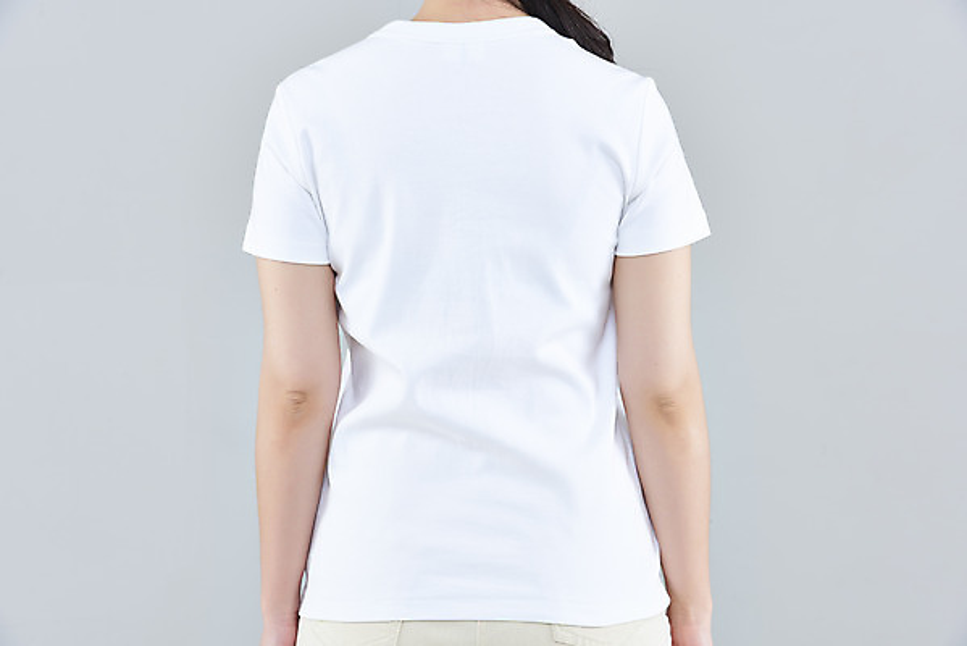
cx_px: 484
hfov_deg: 12.8
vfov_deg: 8.6
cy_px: 323
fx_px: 4300
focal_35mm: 160
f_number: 16
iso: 100
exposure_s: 1/125
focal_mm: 160
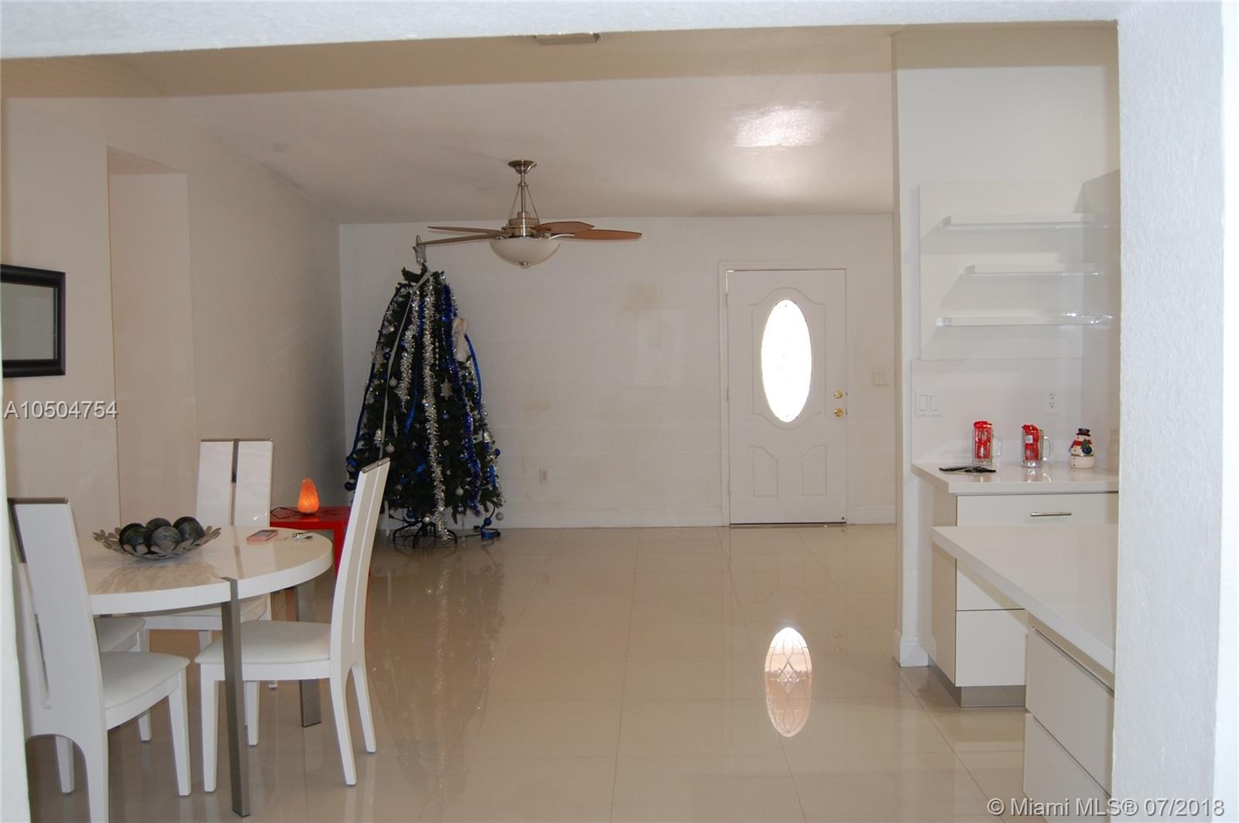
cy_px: 412
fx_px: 1031
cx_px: 620
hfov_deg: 62.0
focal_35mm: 30
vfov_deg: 43.5
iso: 400
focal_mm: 20
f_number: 3.8
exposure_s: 1/80
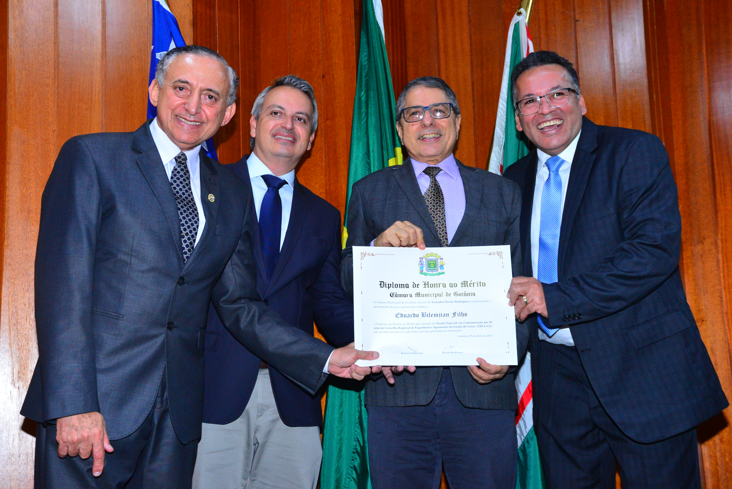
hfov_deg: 39.6
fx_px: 1017
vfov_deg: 27.0
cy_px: 244
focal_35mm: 50
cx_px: 366
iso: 3200
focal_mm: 50
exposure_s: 1/125
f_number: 5.6
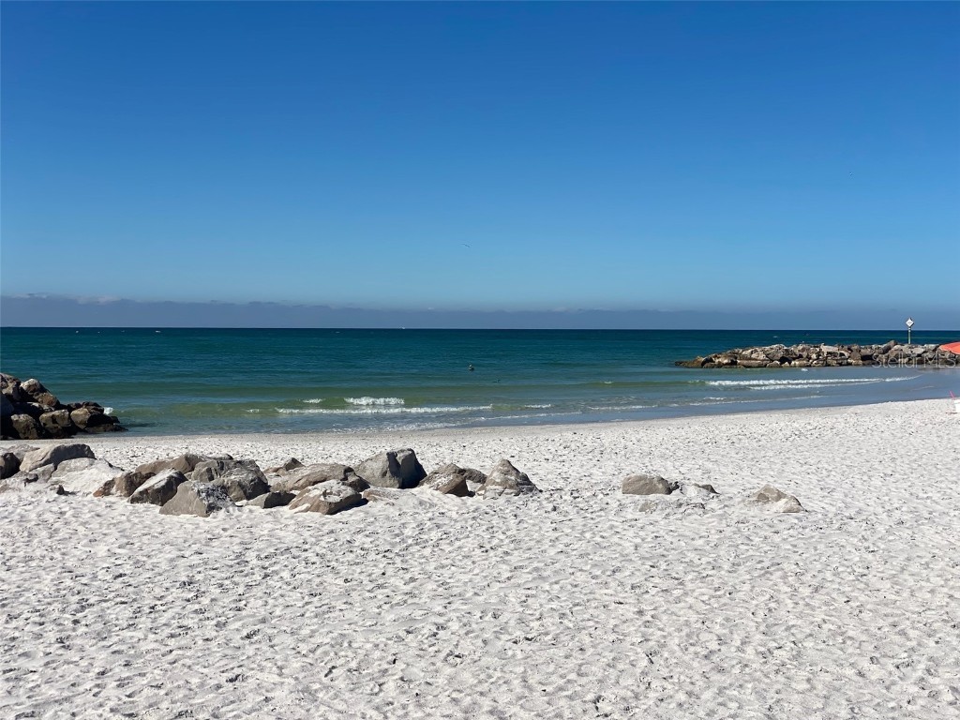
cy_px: 360
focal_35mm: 52
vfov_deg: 28.0
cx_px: 480
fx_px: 1442
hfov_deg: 36.8
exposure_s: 1/4785
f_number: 2
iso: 25
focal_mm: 6
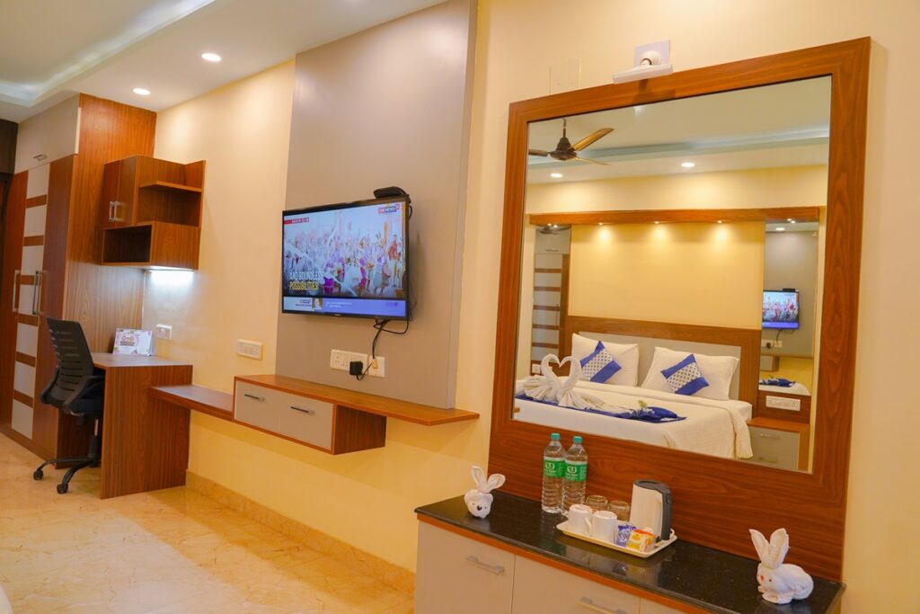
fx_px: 613
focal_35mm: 24
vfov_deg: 53.1
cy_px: 307
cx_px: 460
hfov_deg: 73.7
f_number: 4
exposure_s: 1/125
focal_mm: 24
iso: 1600
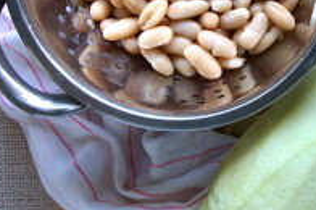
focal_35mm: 92
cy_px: 40
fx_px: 806
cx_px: 298
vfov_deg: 14.7
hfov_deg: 21.6
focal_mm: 30
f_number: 6.3
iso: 800
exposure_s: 1/125
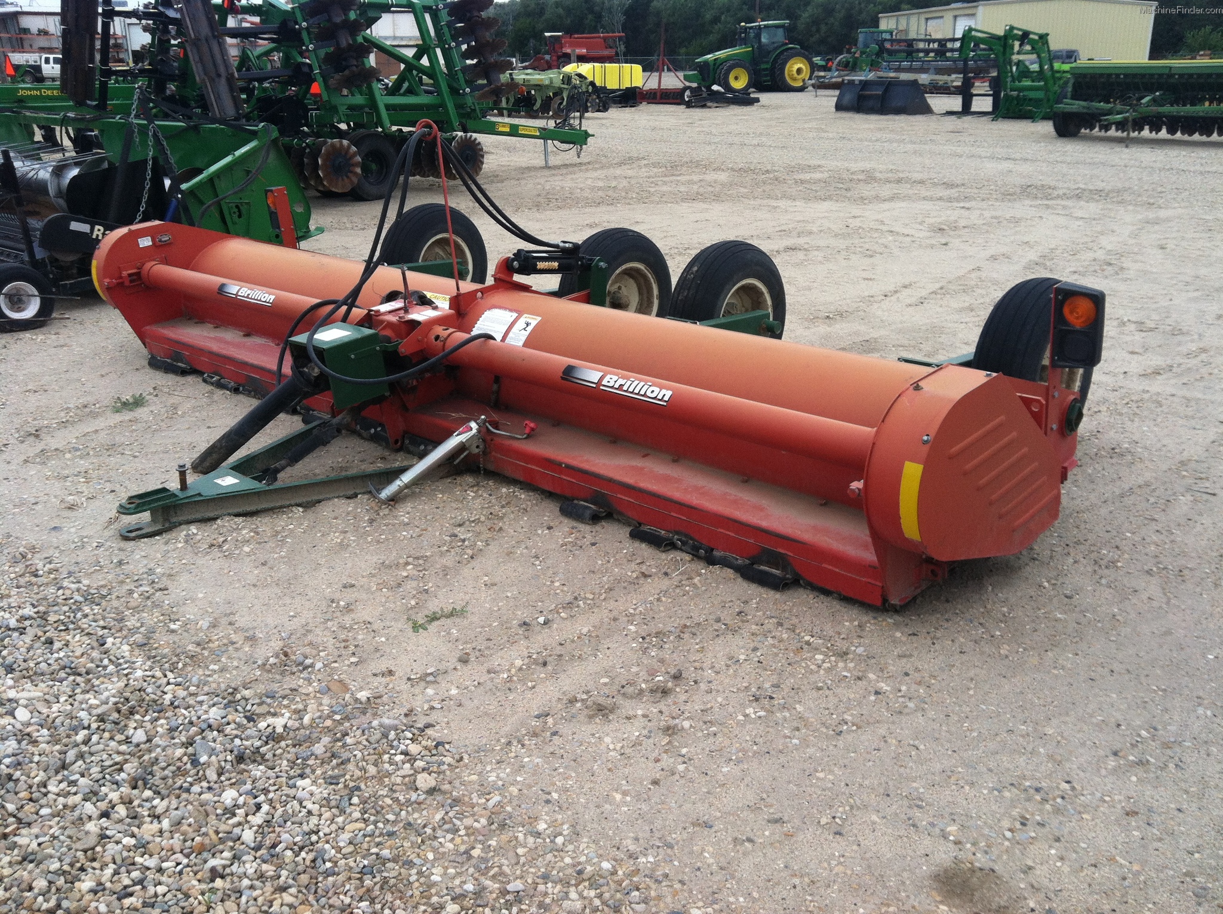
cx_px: 612
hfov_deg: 52.7
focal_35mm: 35
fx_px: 1235
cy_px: 457
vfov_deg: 40.6
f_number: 2.8
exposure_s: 1/441
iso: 80
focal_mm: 3.85
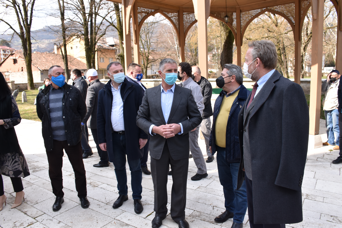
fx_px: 257
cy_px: 114
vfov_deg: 48.0
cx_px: 171
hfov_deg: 67.4
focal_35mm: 27
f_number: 8
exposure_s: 1/250
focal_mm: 18
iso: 400
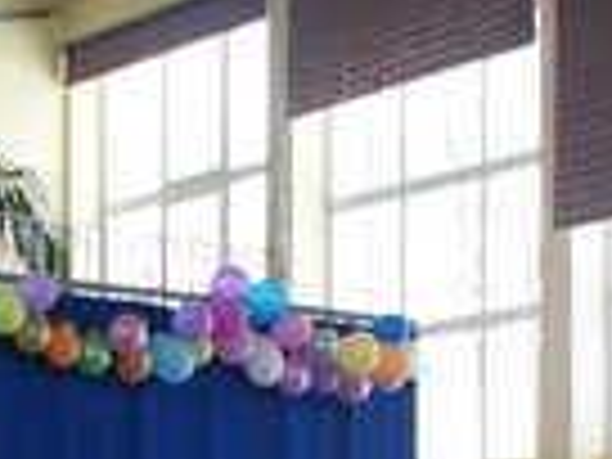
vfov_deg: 10.2
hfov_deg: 14.2
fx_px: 2404
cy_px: 882
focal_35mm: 136
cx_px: -58
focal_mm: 20
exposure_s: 1/40
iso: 100
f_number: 5
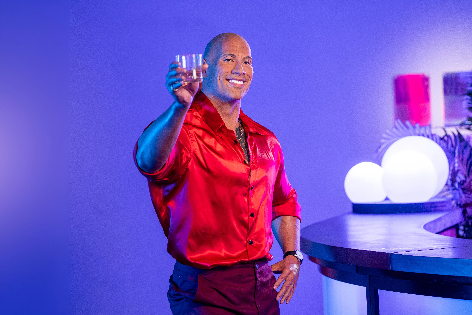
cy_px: 158
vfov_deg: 9.0
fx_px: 1993
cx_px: 236
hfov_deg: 13.5
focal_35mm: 152
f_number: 4
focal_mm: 152
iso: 800
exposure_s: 1/100
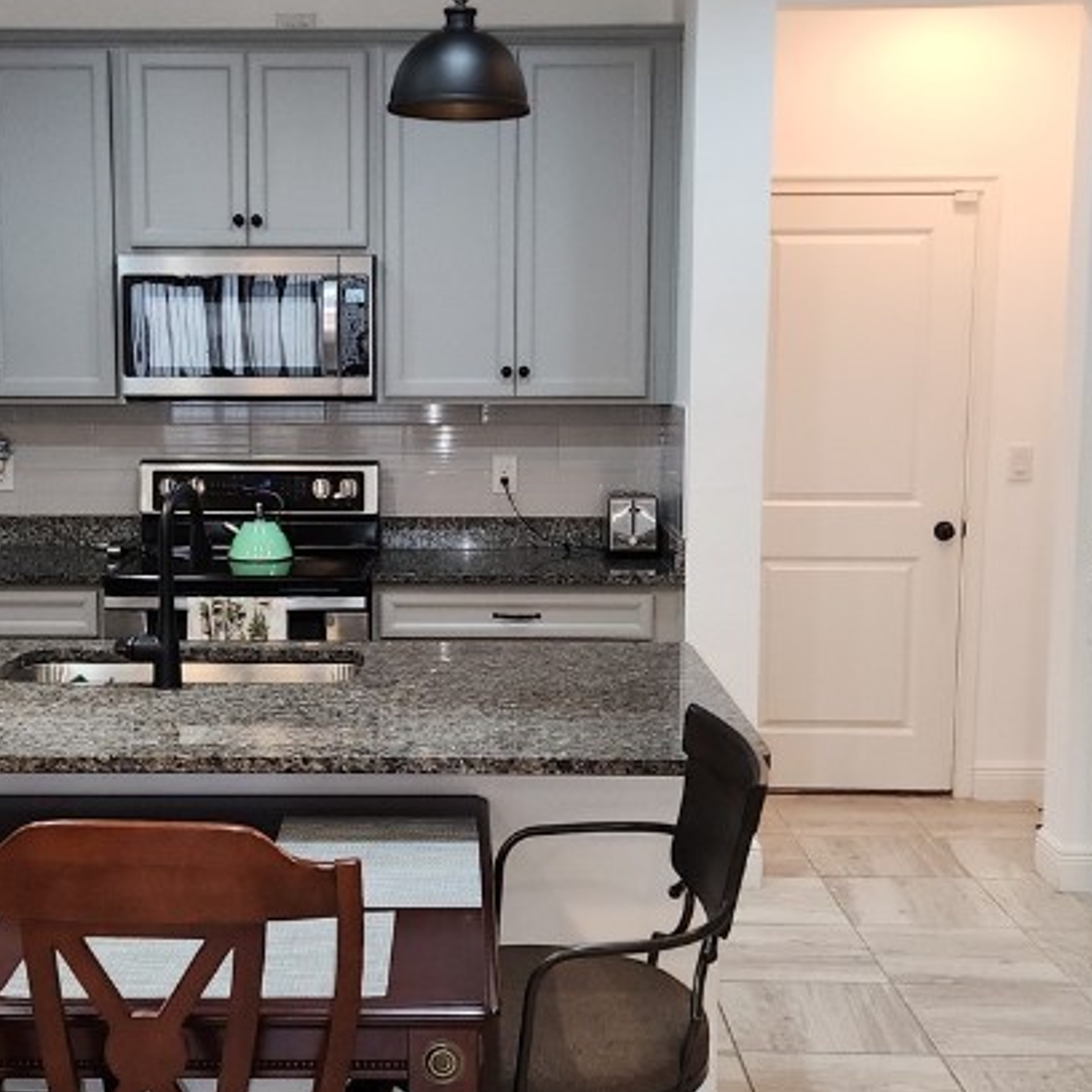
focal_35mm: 51
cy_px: 567
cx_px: 377
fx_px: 1820
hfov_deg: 33.1
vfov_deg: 33.4
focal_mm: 5.4
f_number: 1.8
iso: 100
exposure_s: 1/30
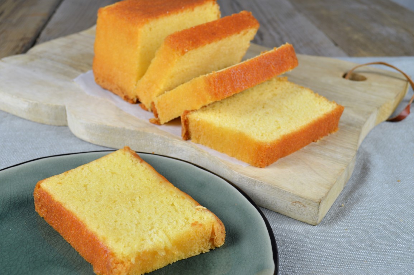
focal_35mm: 42
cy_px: 138
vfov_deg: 31.8
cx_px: 207
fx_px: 483
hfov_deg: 46.4
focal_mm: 28
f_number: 8
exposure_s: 1/8
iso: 100
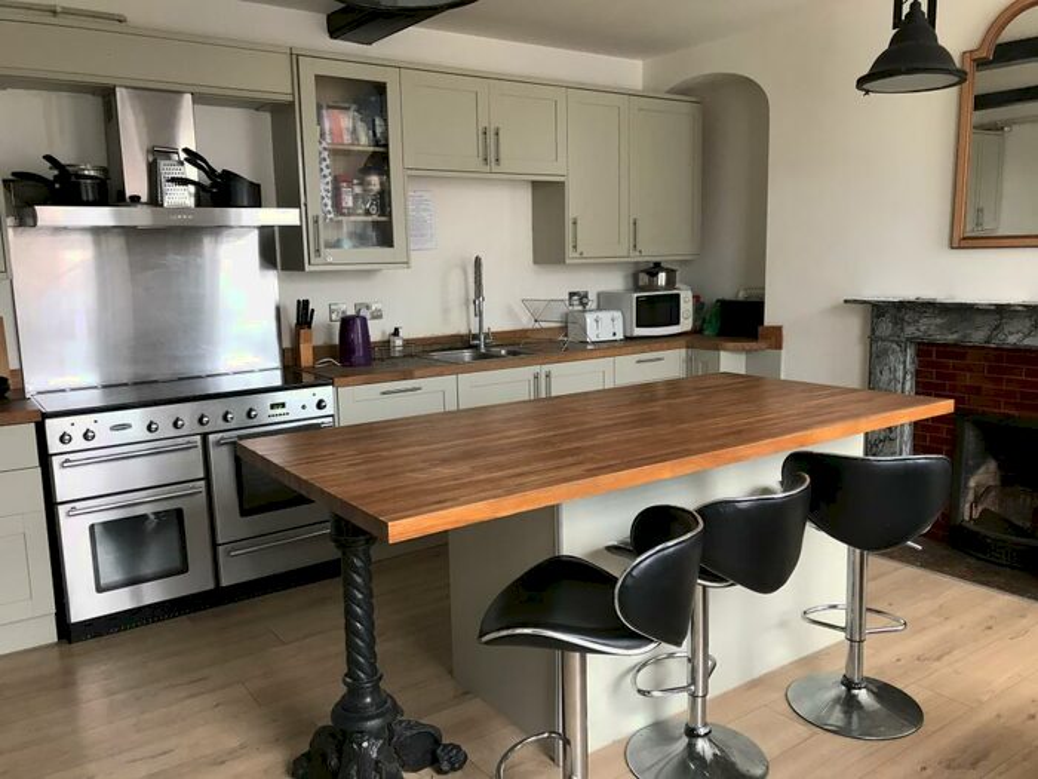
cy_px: 390
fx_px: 840
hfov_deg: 63.4
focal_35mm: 28
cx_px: 519
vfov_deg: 49.7
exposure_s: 1/25
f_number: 1.8
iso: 32
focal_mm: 3.99
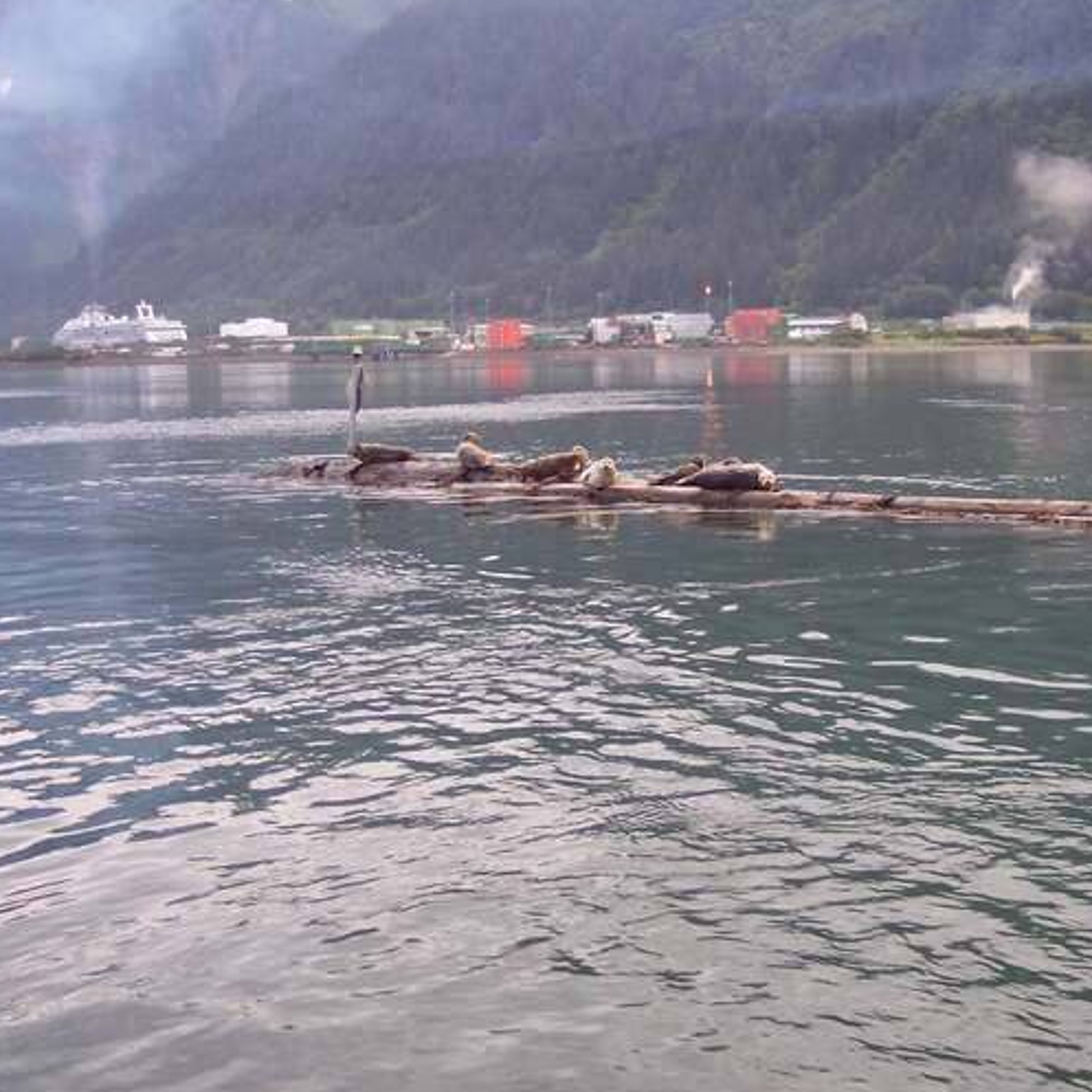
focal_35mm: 54
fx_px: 1927
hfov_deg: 31.3
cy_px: 465
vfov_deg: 31.6
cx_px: 749
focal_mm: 8
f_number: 2.8
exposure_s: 1/90
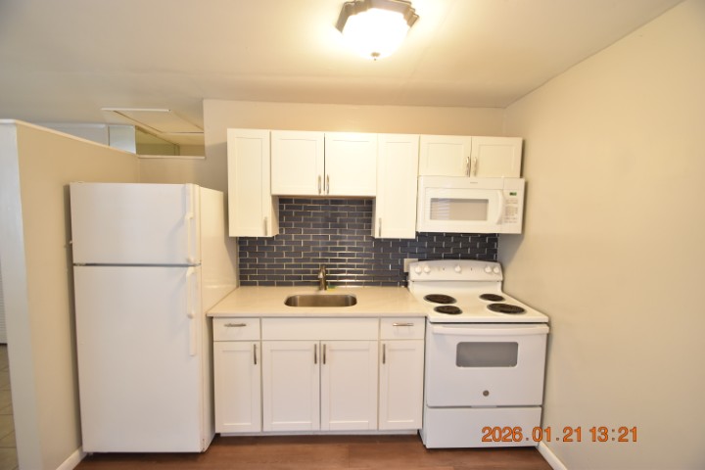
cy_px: 235
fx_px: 294
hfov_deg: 100.4
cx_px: 352
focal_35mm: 15
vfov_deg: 77.3
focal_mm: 10
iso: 800
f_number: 3.5
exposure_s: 1/30
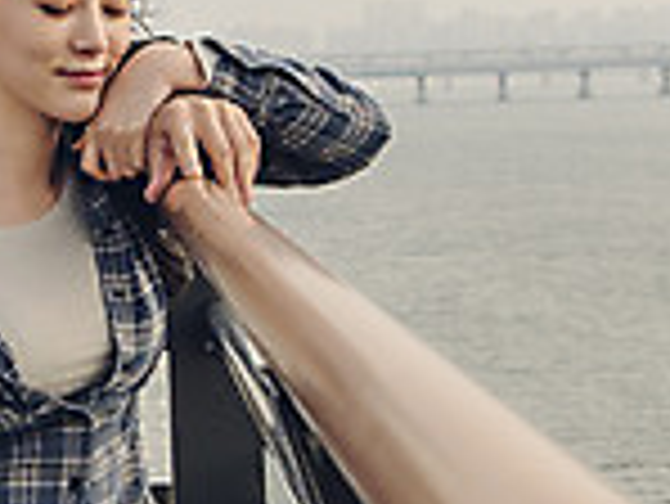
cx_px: 119
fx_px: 2402
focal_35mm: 124
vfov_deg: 11.9
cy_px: 112
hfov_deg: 15.8
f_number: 7.1
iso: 250
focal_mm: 32
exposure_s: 1/800
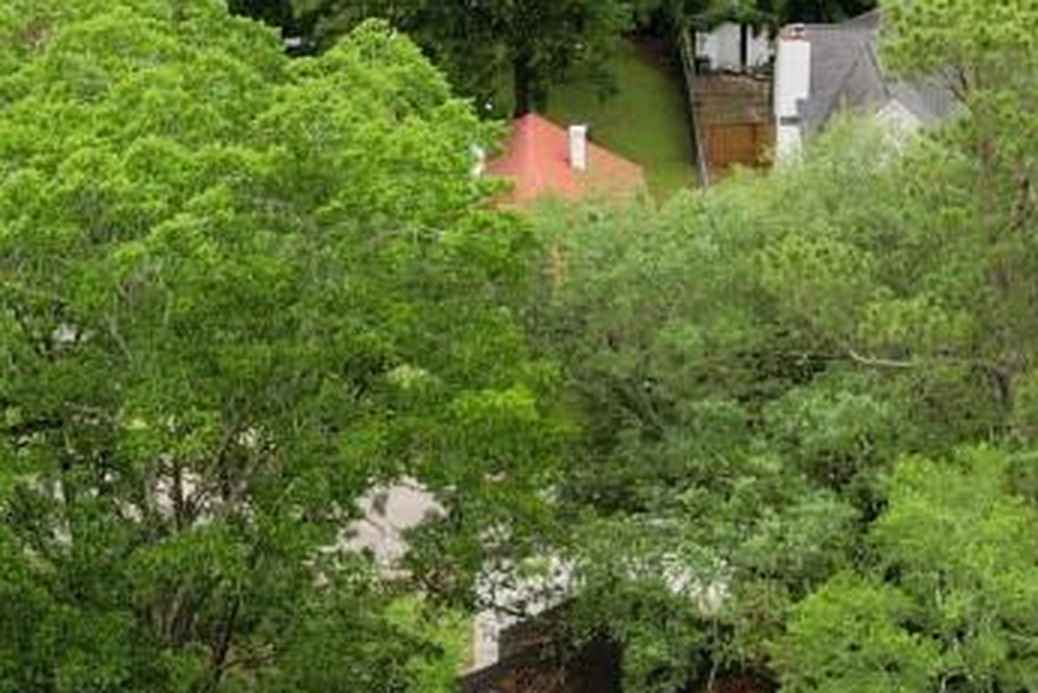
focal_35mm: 103
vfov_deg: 13.3
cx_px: 570
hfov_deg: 19.8
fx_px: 2971
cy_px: 366
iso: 100
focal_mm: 8.38
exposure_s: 1/180
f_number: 2.8
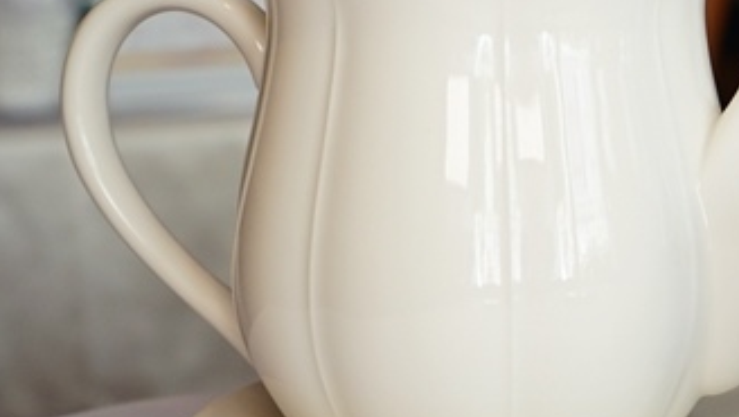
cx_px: 716
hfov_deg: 21.3
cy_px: 94
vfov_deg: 12.5
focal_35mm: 97
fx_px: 1902
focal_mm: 38
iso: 500
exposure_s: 1/60
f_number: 4
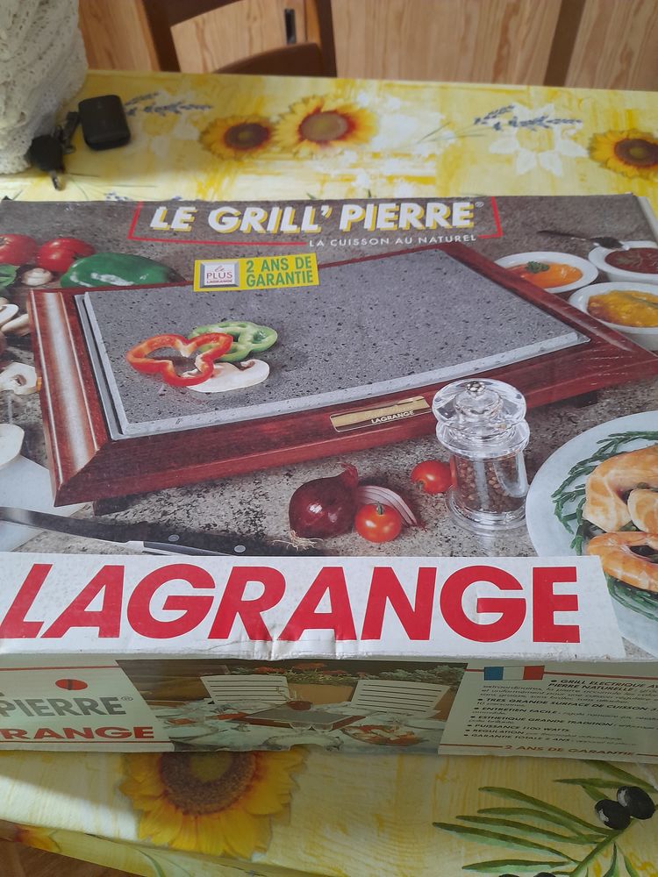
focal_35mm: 25
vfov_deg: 69.4
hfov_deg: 54.9
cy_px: 438
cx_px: 329
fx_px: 634
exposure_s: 1/50
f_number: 2
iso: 320
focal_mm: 4.6
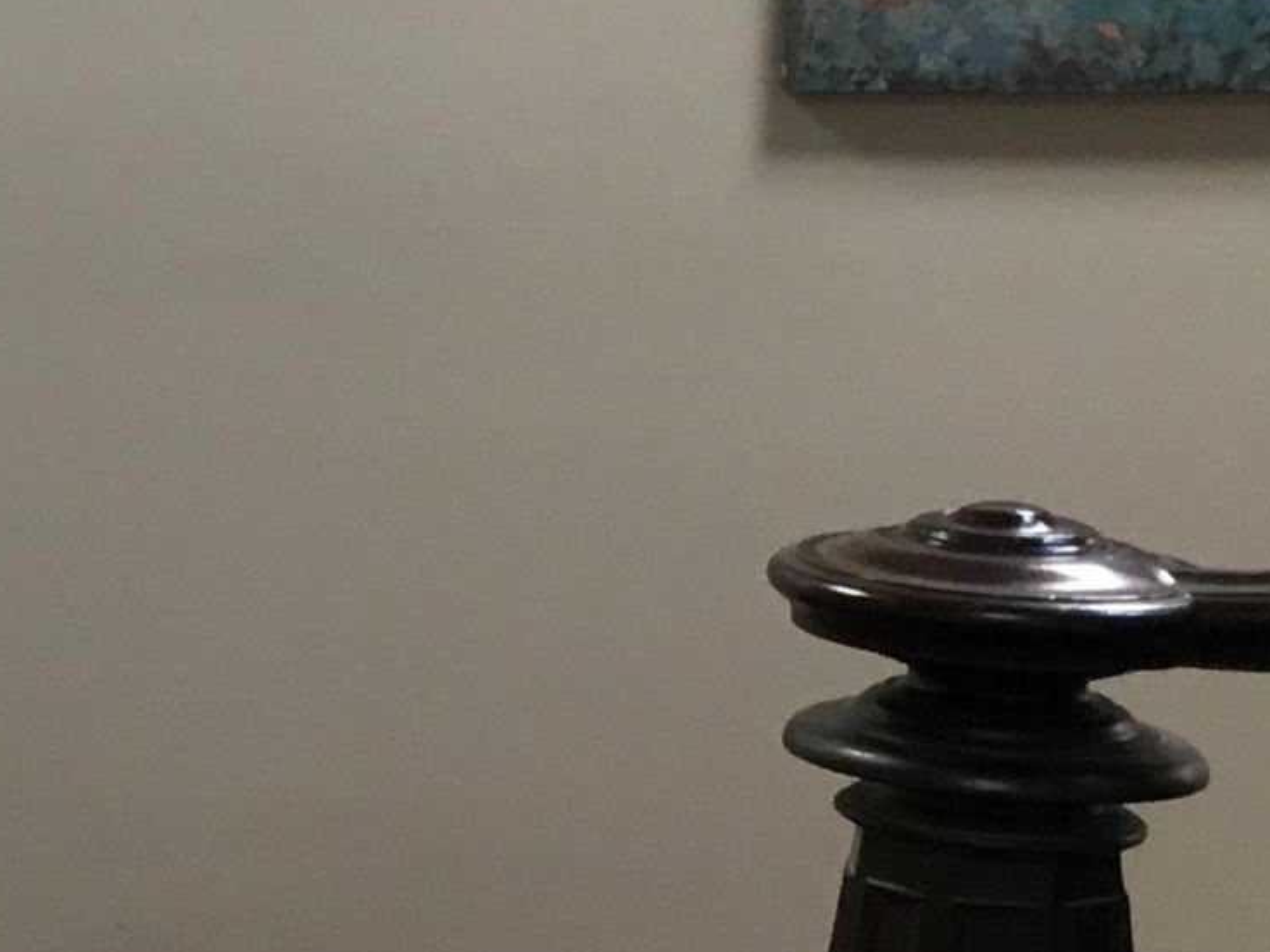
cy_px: 288
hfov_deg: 14.5
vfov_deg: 12.2
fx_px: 4439
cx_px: -958
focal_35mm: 121
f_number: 2.2
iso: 80
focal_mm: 4.15
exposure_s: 1/30
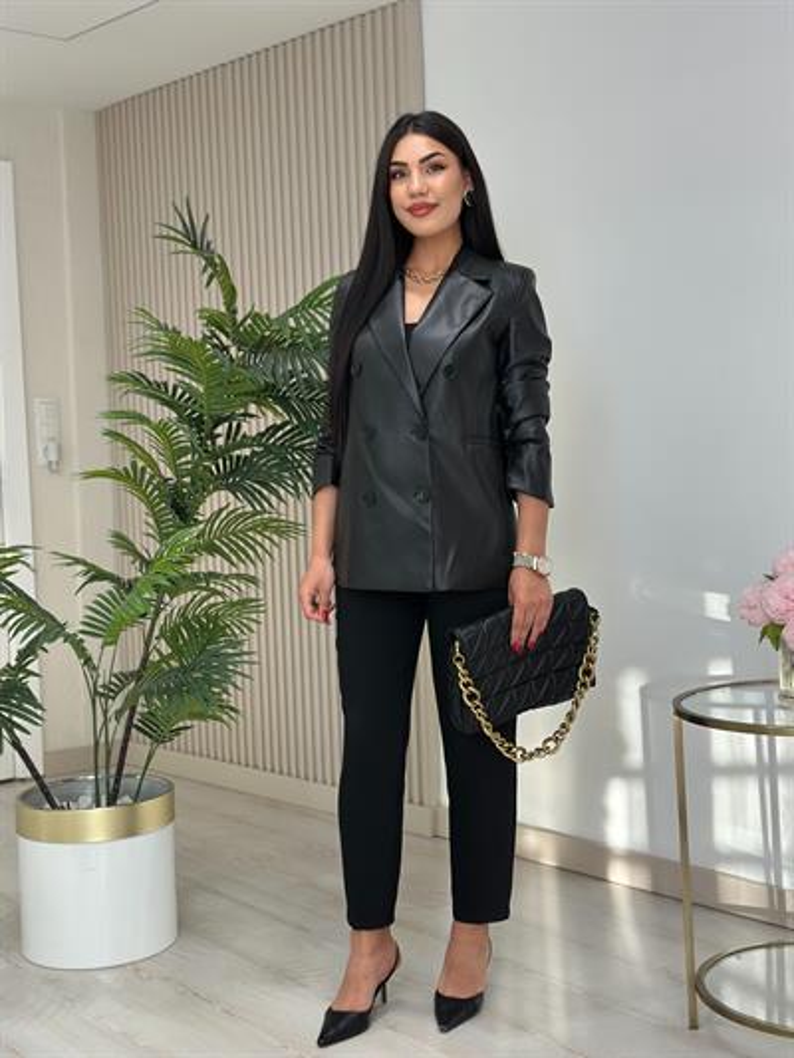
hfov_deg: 30.3
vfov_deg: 39.6
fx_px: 1467
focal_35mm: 48
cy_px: 529
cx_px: 397
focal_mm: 6.86
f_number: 1.78
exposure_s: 1/238
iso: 80
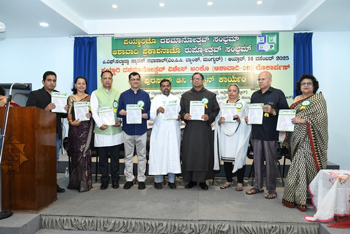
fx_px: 292
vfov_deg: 43.6
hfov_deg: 61.9
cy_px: 117
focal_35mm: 30
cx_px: 175
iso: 2000
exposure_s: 1/125
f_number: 5.6
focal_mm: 30
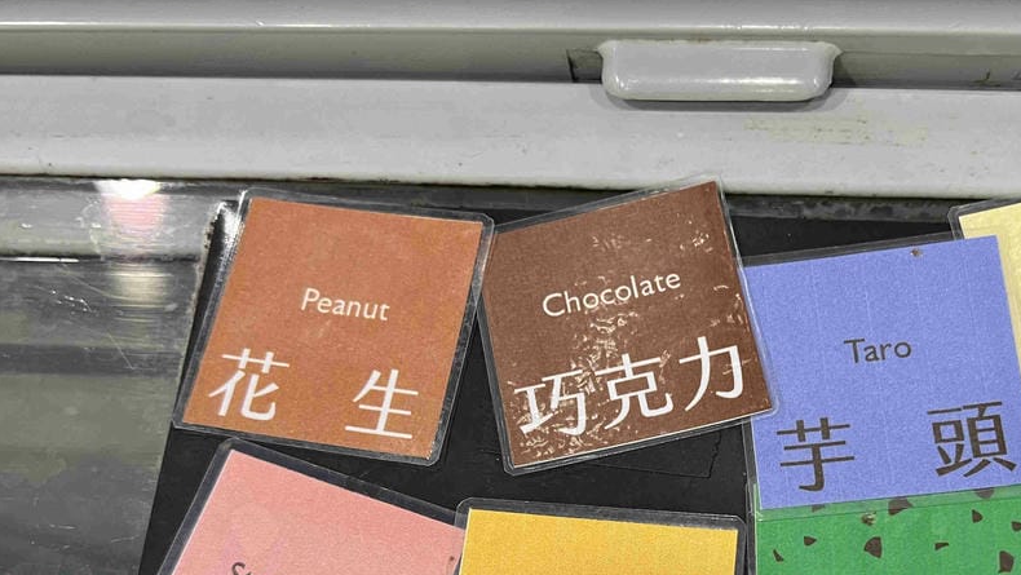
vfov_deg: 27.2
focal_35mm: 43
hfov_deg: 46.7
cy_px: 464
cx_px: 669
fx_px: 1165
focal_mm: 5.7
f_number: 1.5
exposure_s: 1/60
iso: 160
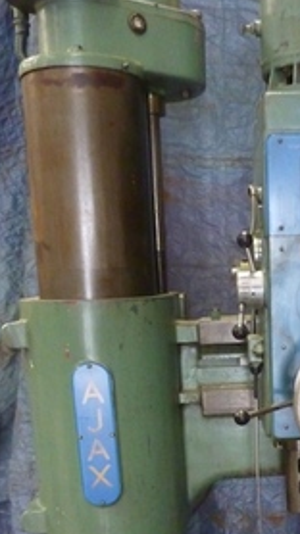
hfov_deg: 24.6
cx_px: 277
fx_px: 666
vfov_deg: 42.5
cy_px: 398
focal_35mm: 47
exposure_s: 1/13
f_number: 3.3
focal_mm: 4.1
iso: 800
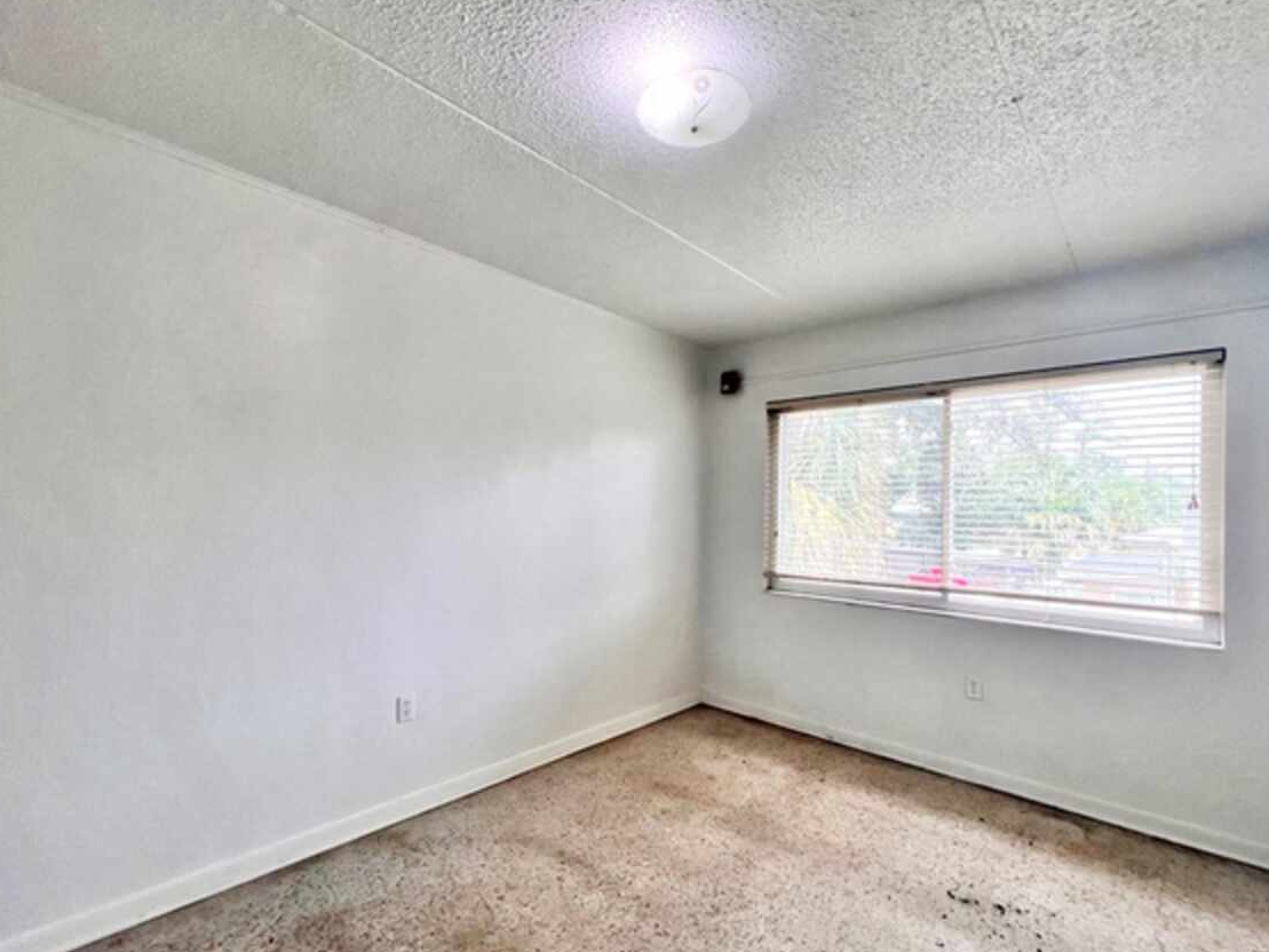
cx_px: 661
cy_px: 500
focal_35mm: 15
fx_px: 550
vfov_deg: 81.7
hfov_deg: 98.1
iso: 40
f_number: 1.8
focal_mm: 1.57
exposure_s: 1/120
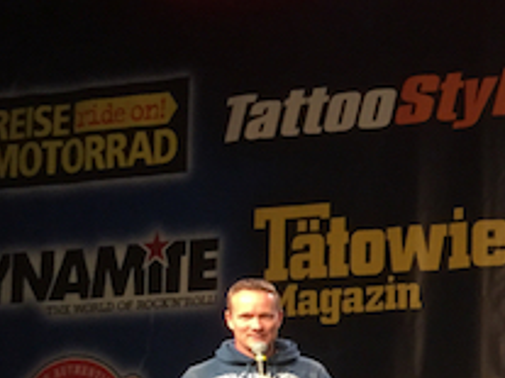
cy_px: 488
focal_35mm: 101
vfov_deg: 14.1
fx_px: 1473
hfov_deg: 16.8
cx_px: 856
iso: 100
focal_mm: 4.15
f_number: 2.2
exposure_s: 1/30
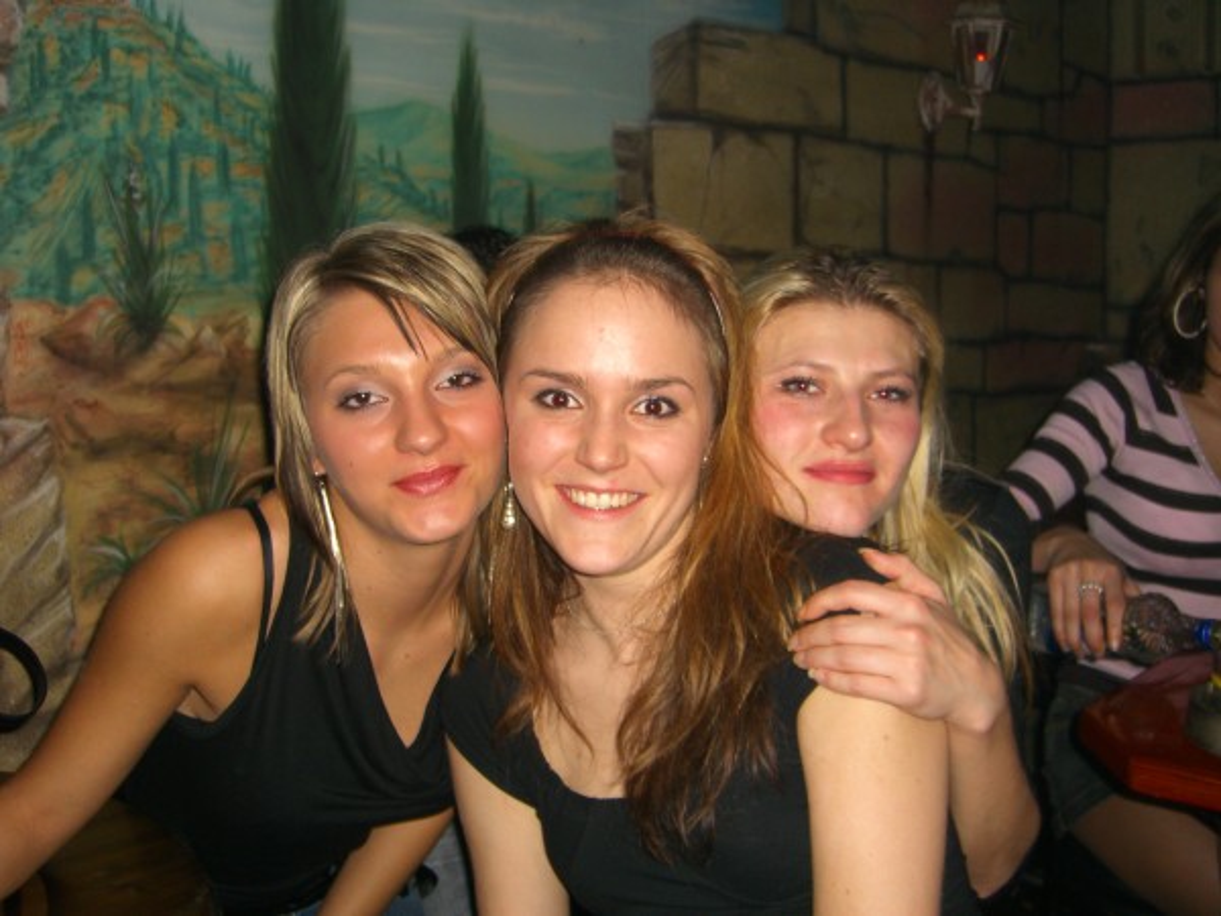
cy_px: 458
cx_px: 610
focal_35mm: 38
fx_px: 1340
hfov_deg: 49.0
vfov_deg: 37.7
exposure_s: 1/60
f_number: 2.8
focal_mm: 7.9
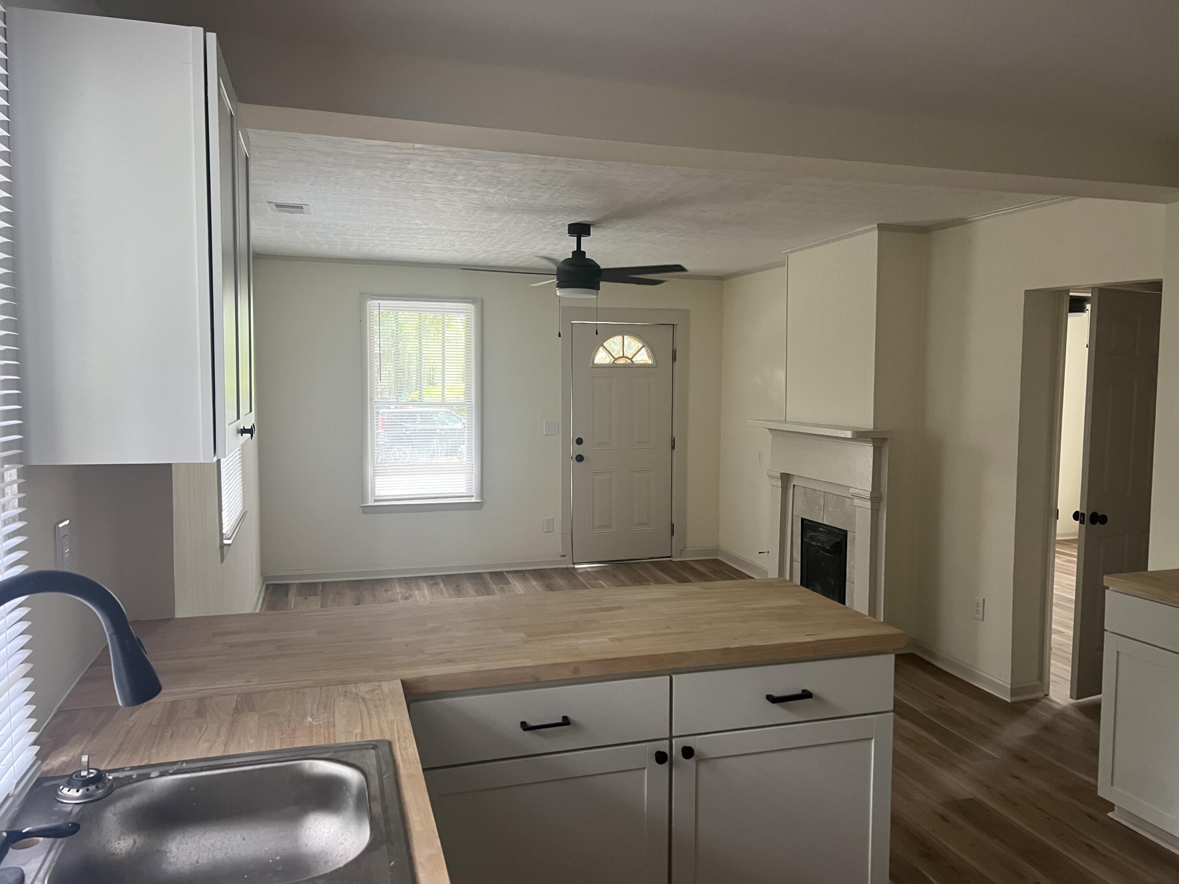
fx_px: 886
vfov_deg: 53.1
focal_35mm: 26
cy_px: 442
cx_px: 590
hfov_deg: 67.3
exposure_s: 1/60
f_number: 1.5
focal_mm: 5.7
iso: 250
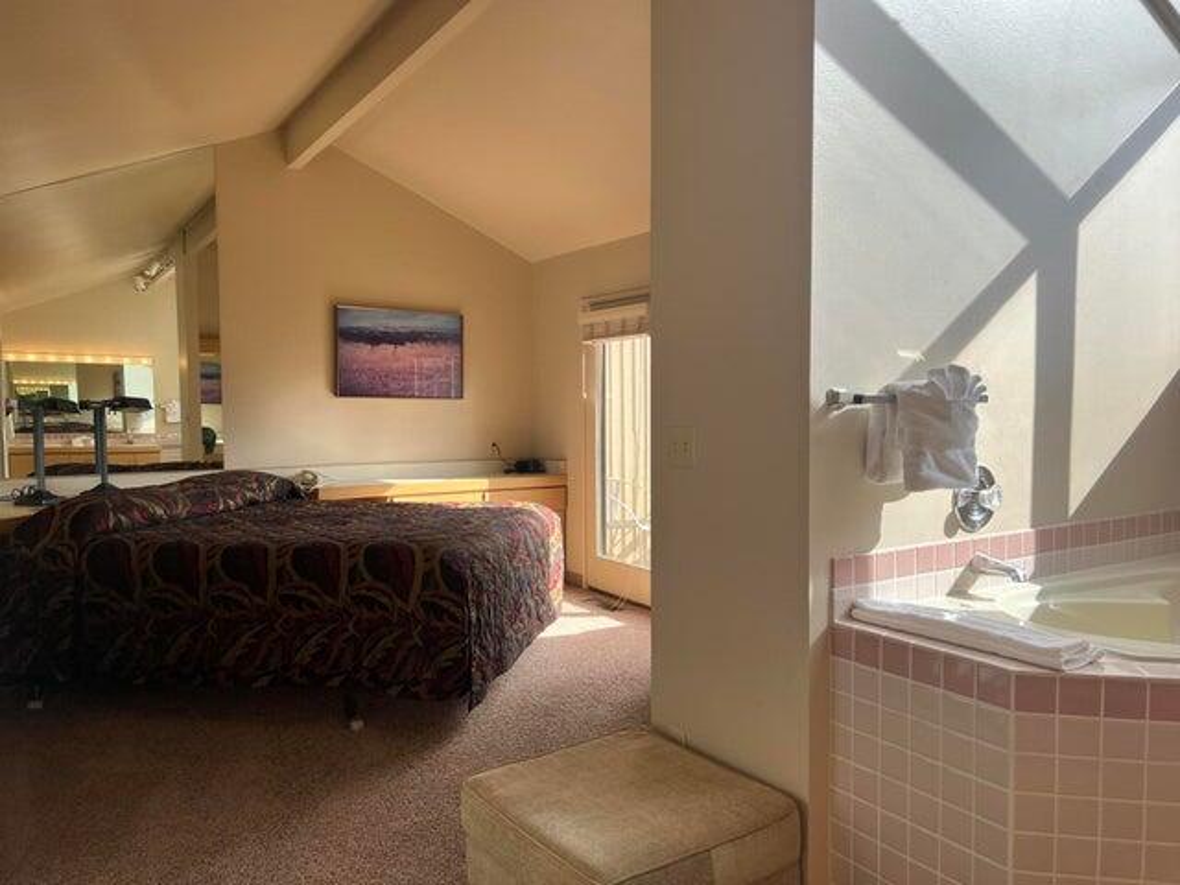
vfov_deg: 53.1
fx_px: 886
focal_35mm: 26
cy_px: 442
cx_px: 590
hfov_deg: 67.3
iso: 50
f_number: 1.5
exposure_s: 1/482
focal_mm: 5.7
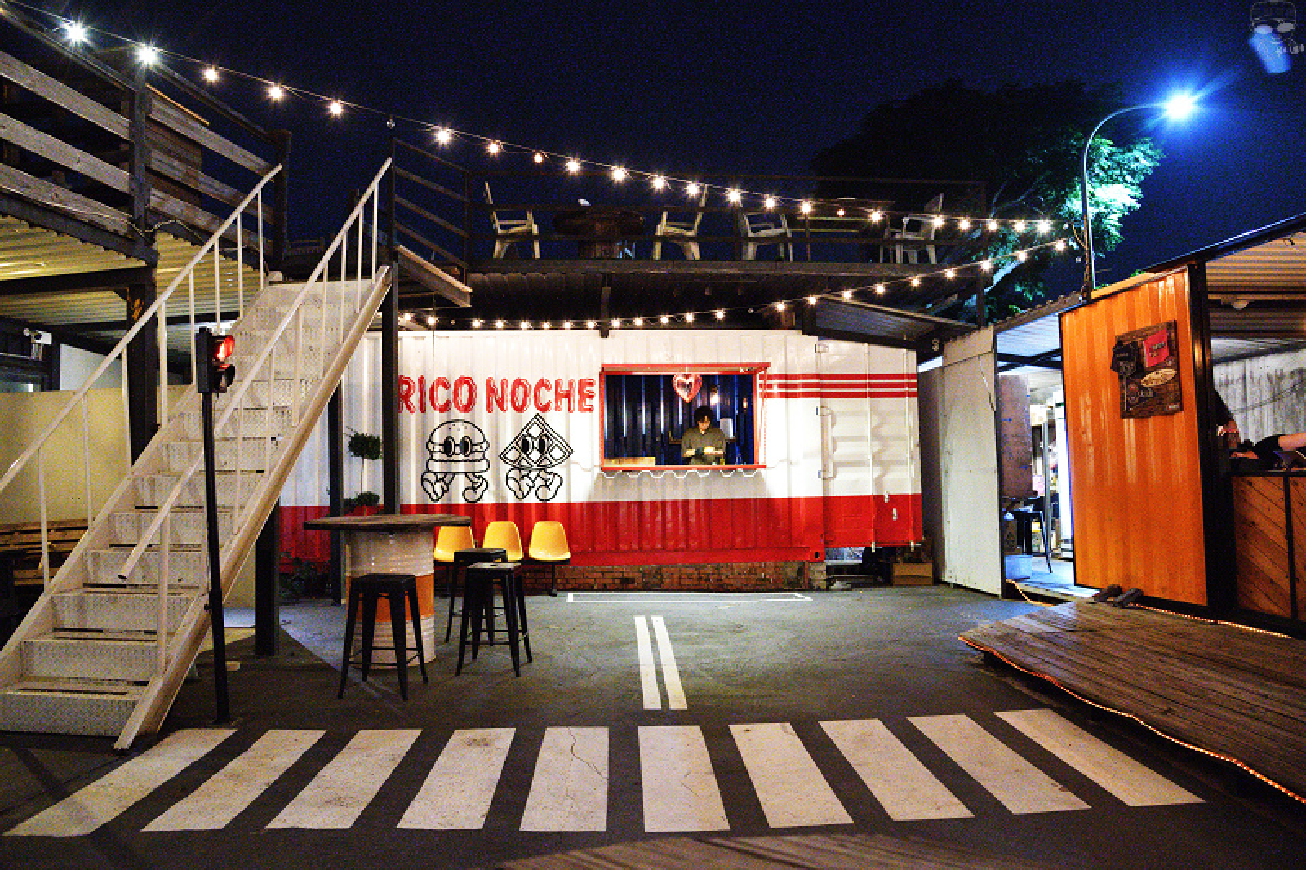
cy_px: 435
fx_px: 870
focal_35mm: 24
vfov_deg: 53.1
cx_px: 653
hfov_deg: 73.8
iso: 12800
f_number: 5.6
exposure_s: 1/40
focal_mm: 24
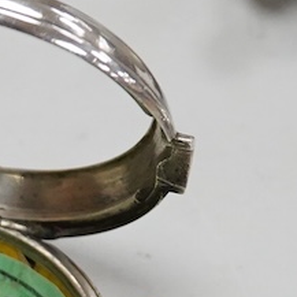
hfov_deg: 8.5
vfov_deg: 8.7
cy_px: 405
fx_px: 1922
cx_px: -210
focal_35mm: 198
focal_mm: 30
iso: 3200
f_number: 9
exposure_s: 1/400
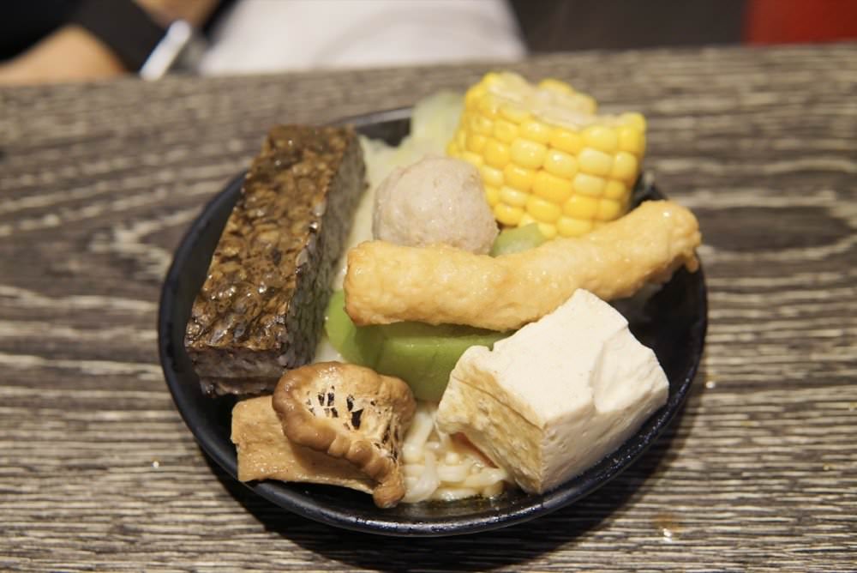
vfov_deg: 29.9
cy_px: 286
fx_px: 1072
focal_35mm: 45
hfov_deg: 43.6
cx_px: 428
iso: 400
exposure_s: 1/60
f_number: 4
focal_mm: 30
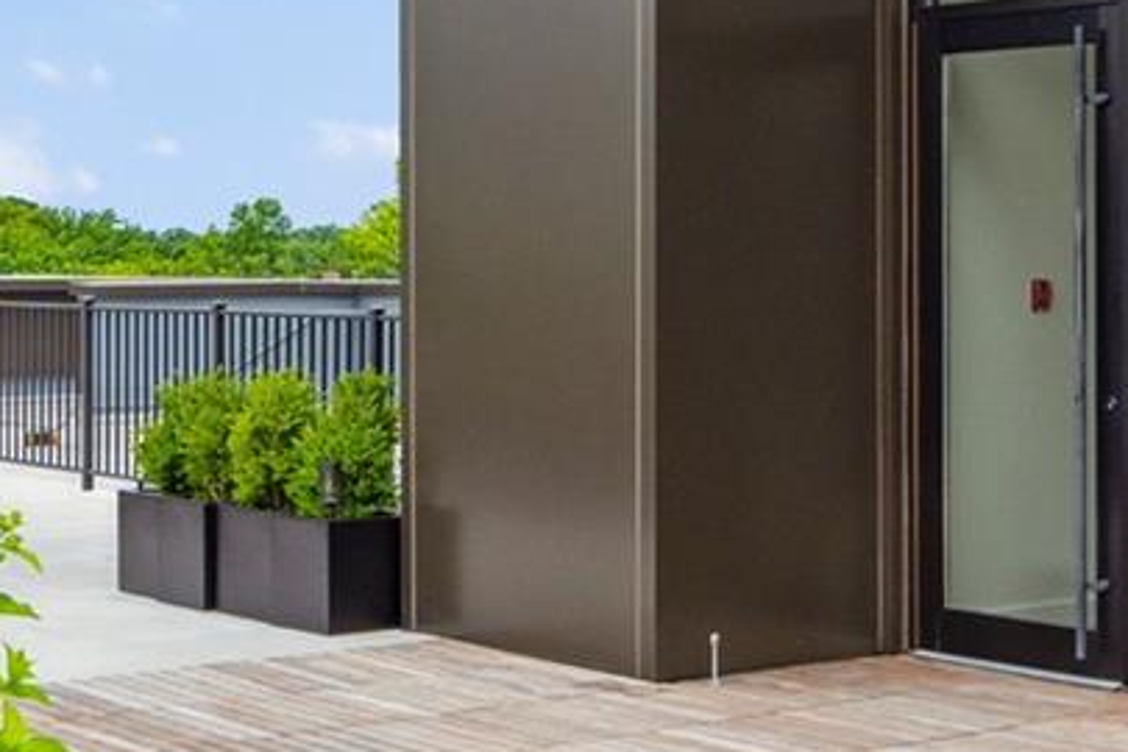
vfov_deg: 16.8
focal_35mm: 81
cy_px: 280
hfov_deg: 25.0
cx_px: 730
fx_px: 2538
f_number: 6.3
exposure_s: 1/500
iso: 250
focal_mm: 16
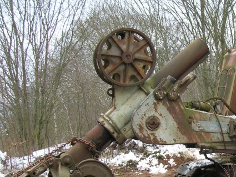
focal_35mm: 64
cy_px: 133
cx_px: 214
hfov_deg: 29.0
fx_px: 436
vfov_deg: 22.7
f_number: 4.9
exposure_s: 1/25
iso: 50
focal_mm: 5.7
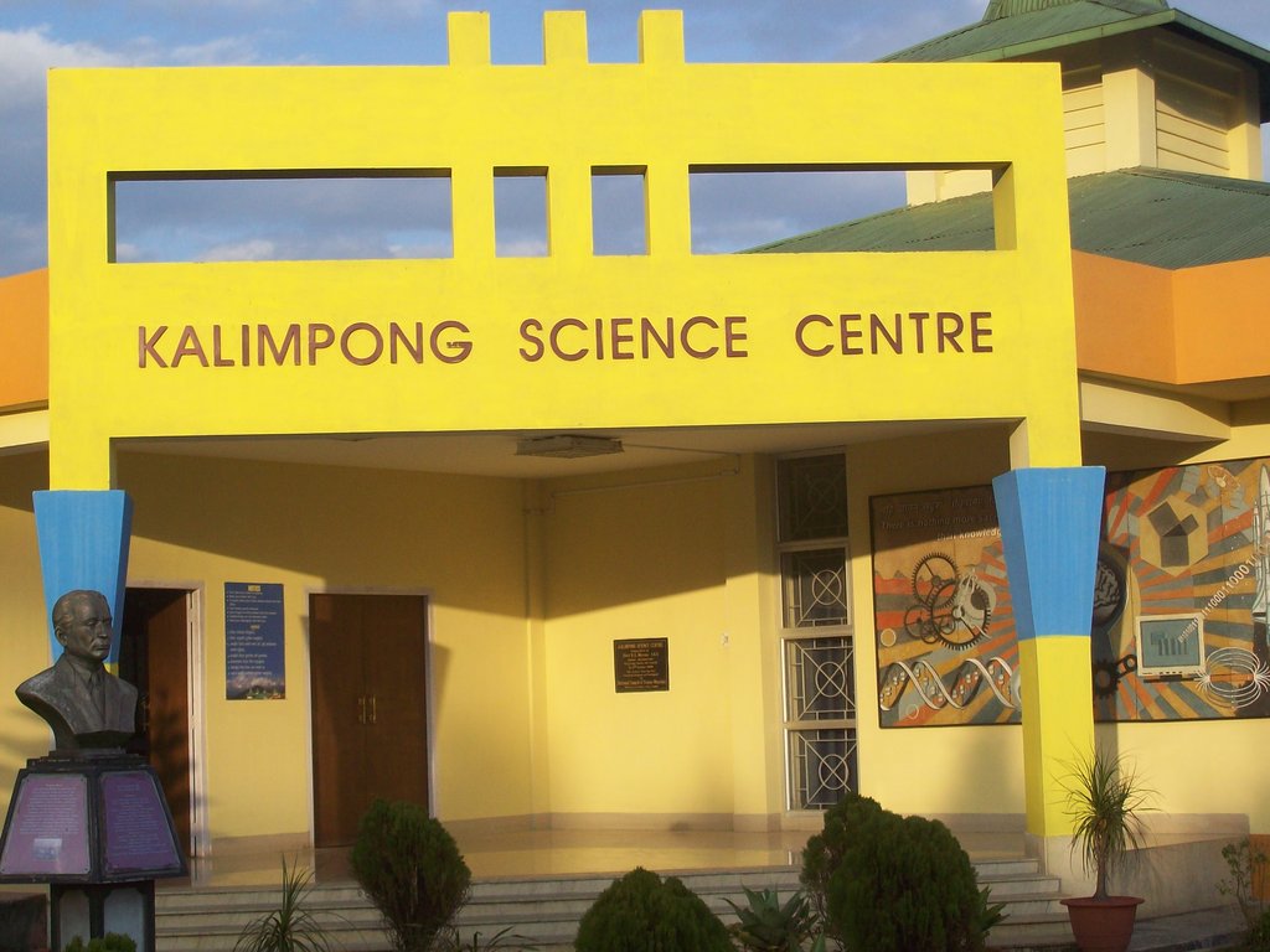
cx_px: 635
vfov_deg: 21.0
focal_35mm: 70
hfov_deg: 27.8
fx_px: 2568
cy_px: 476
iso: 80
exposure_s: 1/439
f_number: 3.8
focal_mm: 11.6
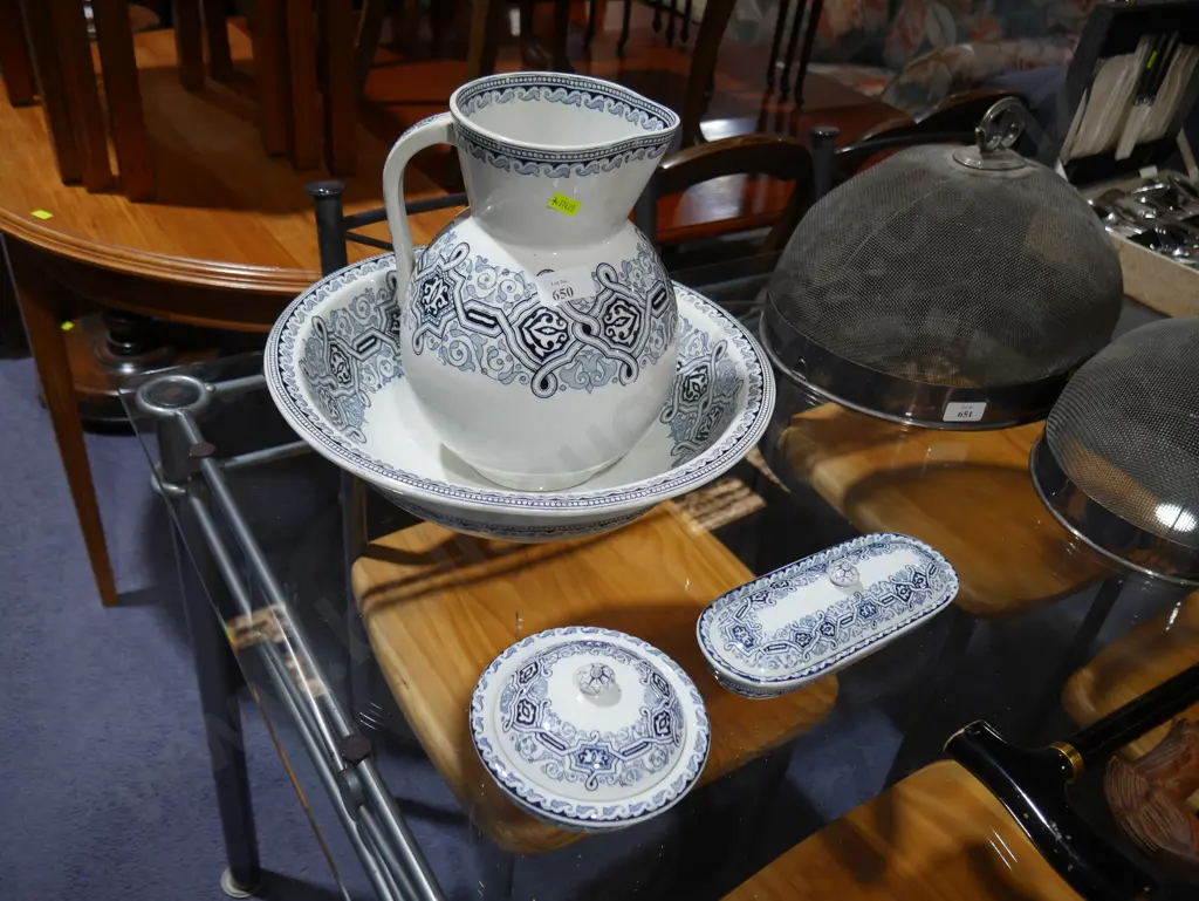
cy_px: 450
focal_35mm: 28
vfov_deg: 49.8
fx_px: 970
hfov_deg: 63.4
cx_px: 600
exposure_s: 1/80
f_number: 3.5
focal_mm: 14
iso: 200
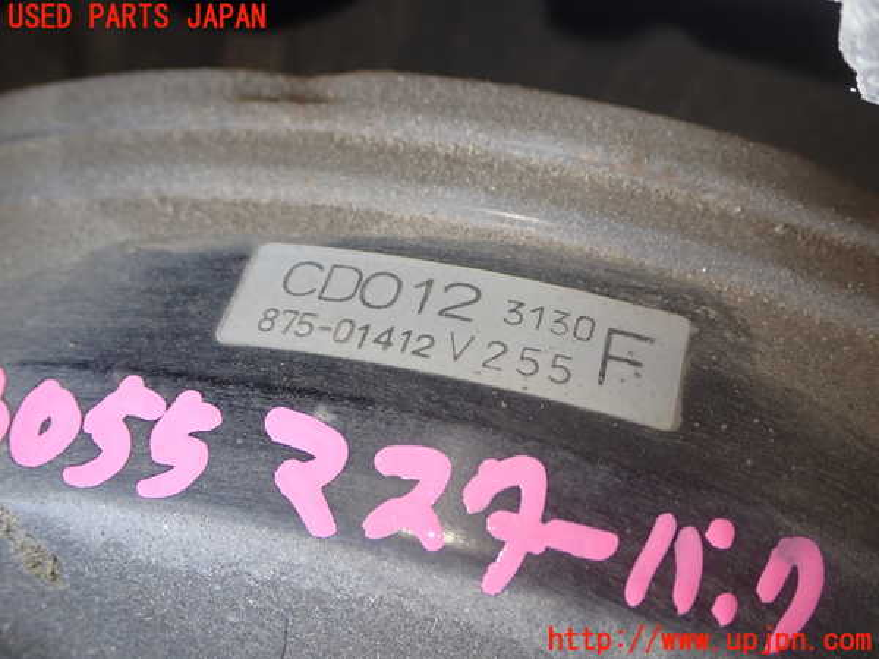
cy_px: 330
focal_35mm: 50
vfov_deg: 29.1
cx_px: 440
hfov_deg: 38.2
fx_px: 1270
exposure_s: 1/50
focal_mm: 9.01
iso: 200
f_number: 3.2
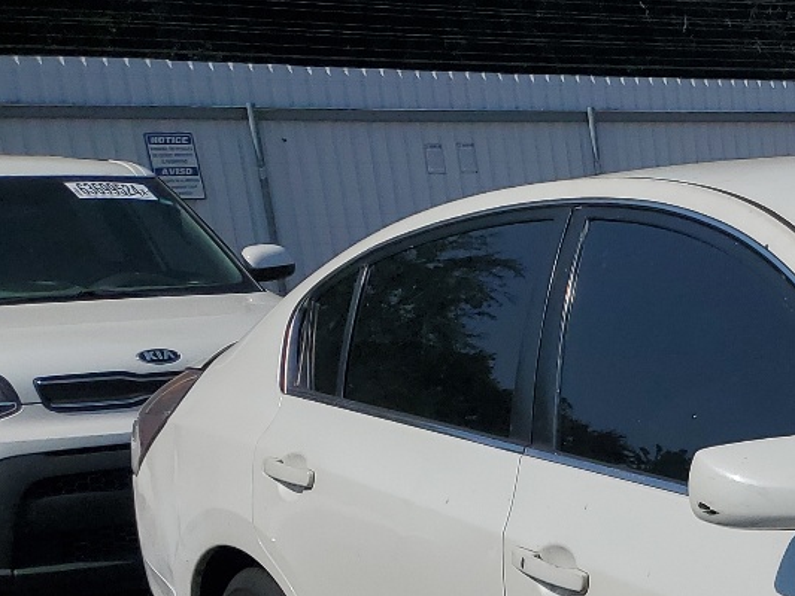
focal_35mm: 78
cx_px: 1178
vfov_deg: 18.0
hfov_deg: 21.3
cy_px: 718
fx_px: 1792
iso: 52
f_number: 1.5
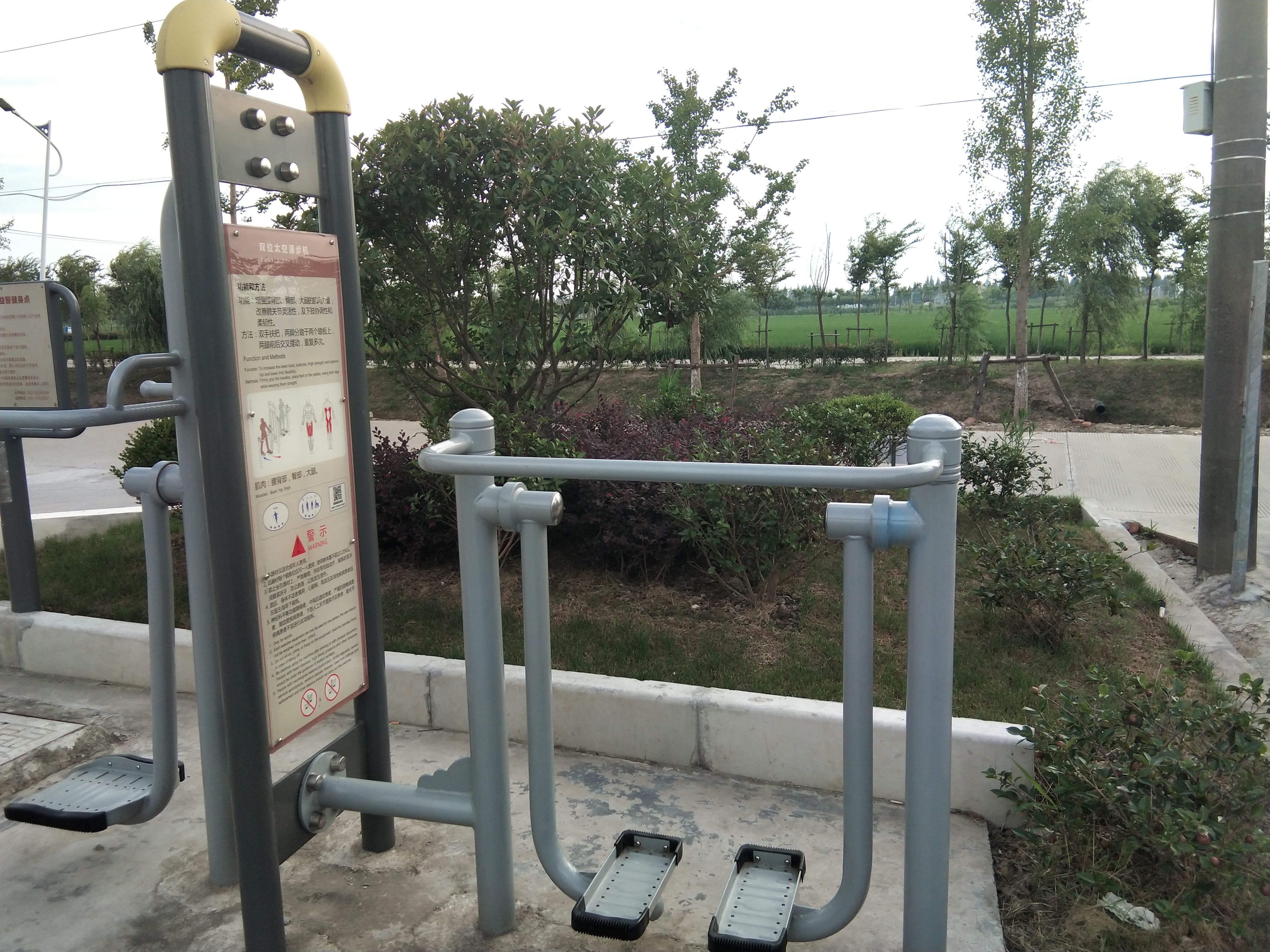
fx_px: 1137
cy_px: 476
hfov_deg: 58.4
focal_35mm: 31
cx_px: 635
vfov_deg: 45.4
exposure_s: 1/375
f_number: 2.2
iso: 50
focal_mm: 3.69
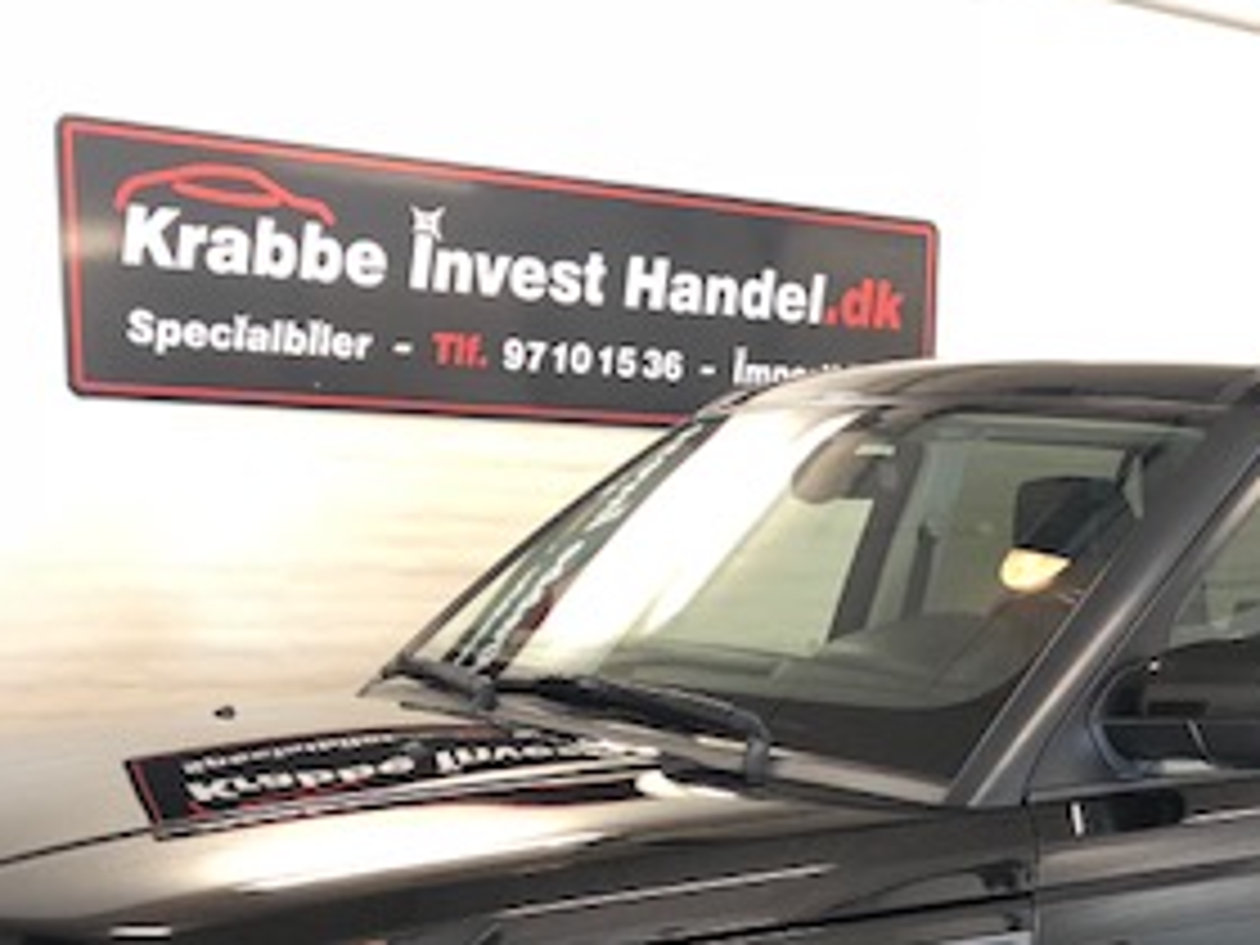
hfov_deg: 29.9
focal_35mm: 64
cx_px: 891
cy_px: 1053
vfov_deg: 21.7
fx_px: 2330
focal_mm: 3.99
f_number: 1.8
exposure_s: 1/17
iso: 50
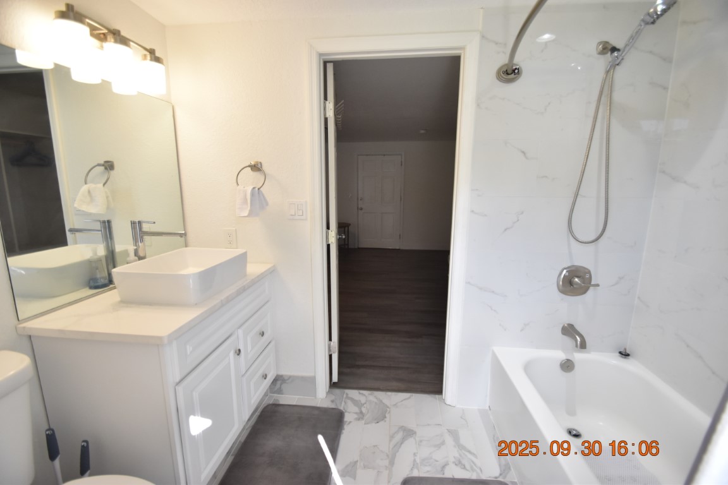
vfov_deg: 77.3
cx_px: 364
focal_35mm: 15
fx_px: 303
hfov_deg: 100.4
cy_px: 242
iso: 800
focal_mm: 10
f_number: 3.5
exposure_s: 1/350
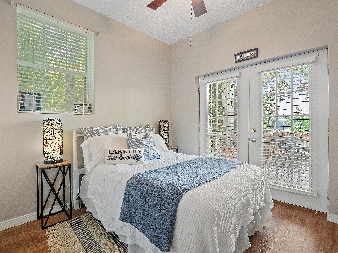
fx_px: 156
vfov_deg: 78.1
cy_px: 126
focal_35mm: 16
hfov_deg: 94.5
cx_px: 169
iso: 400
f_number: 5.6
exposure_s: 1/10
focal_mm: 8
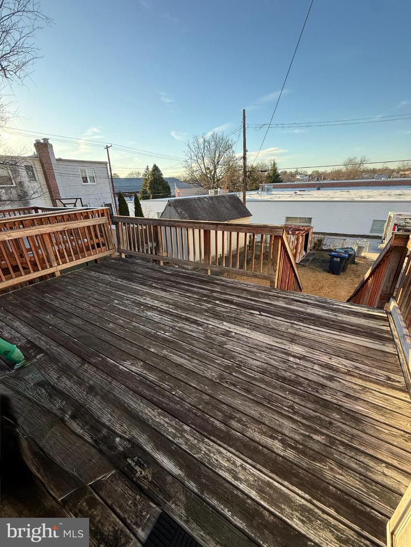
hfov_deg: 85.7
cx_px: 206
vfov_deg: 102.1
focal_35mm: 14
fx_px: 222
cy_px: 274
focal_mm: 2.22
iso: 64
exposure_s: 1/336
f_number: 2.2
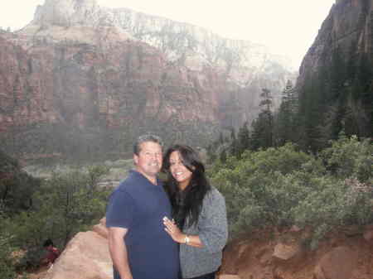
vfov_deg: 39.6
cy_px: 140
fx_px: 388
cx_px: 186
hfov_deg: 51.4
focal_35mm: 36
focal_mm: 6
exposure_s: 1/30
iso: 160
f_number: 2.8
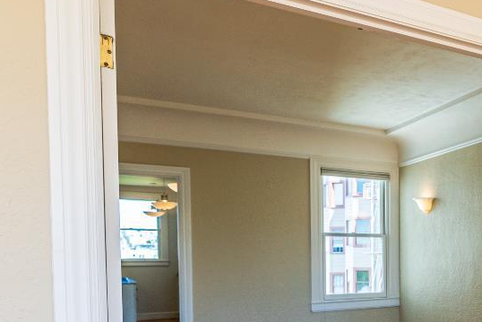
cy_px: 265
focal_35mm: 39
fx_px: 522
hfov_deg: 41.2
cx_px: 511
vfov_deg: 33.1
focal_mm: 14
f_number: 4
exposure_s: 1/1000
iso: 800
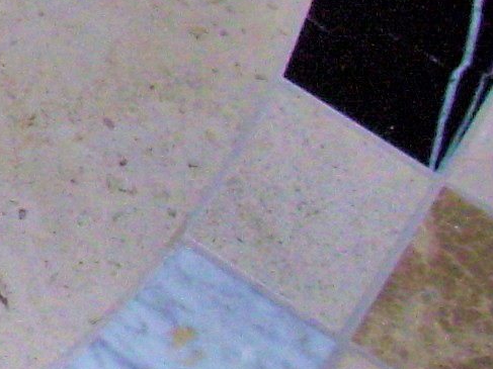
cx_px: -964
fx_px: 3275
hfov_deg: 7.6
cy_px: -91
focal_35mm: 230
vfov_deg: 6.4
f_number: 2.9
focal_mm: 5.7
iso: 80
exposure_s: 1/40
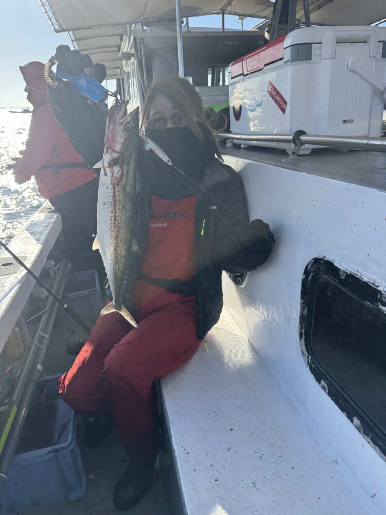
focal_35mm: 24
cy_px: 258
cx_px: 193
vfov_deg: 71.6
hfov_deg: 56.8
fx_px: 357
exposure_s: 1/2174
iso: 80
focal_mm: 6.76
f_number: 1.78
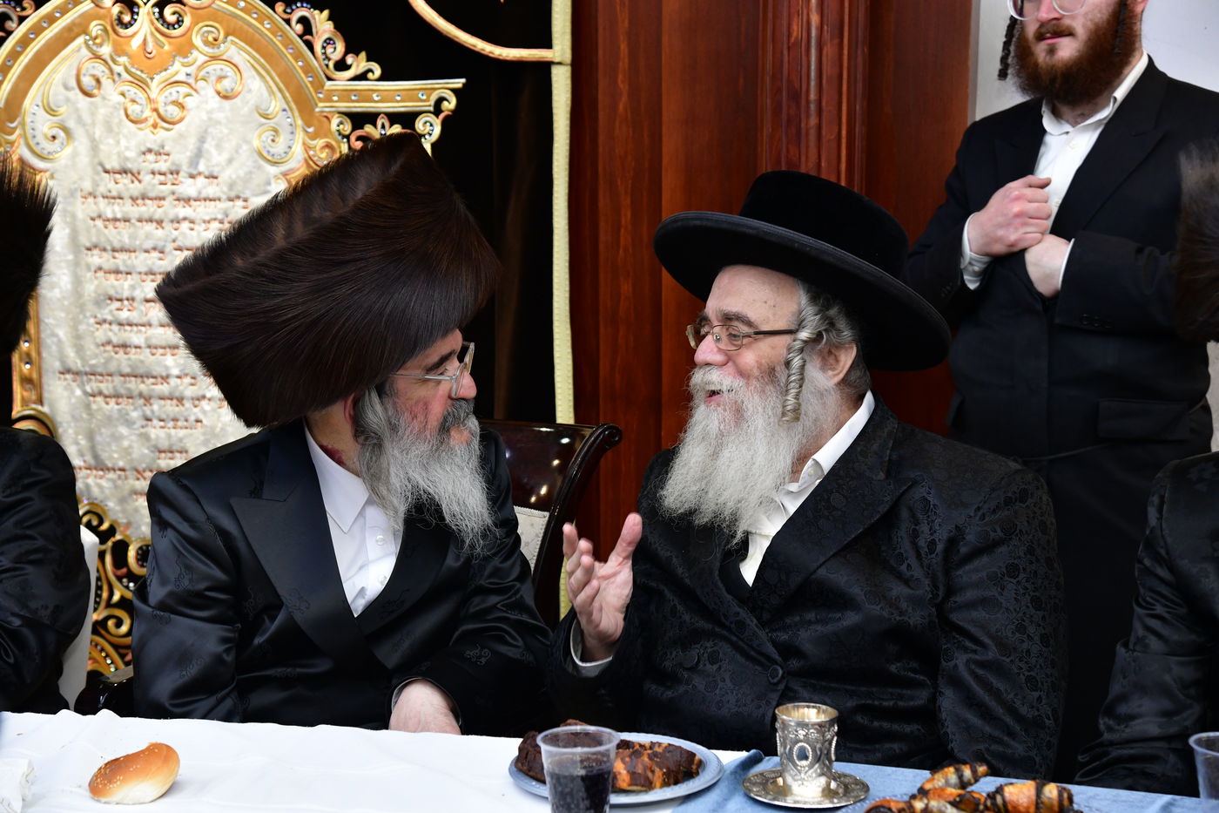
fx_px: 2201
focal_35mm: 65
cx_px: 610
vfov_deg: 20.9
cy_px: 406
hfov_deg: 31.0
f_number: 5.6
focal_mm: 65
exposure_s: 1/100
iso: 2500
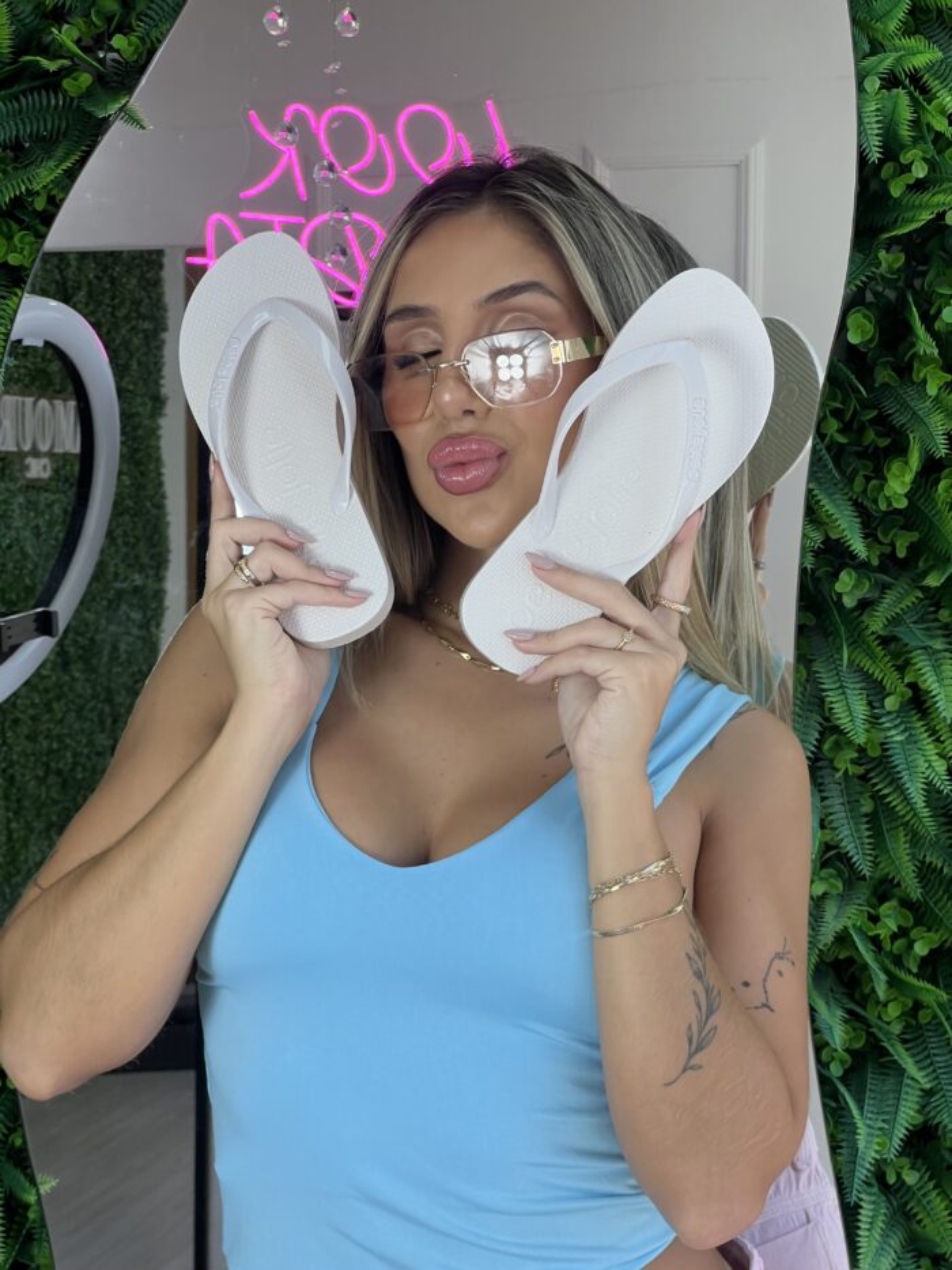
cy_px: 635
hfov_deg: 19.1
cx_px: 476
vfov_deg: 25.3
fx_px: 2823
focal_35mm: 77
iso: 32
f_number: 2.8
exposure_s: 1/120
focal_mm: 9
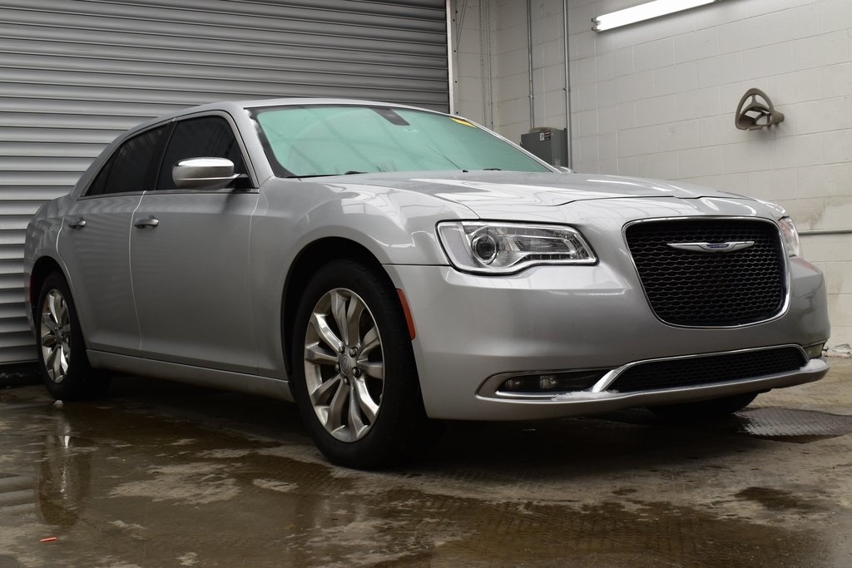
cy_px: 284
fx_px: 1136
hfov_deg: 41.1
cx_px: 426
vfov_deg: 28.1
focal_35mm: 48
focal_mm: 32
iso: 400
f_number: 9
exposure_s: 1/100
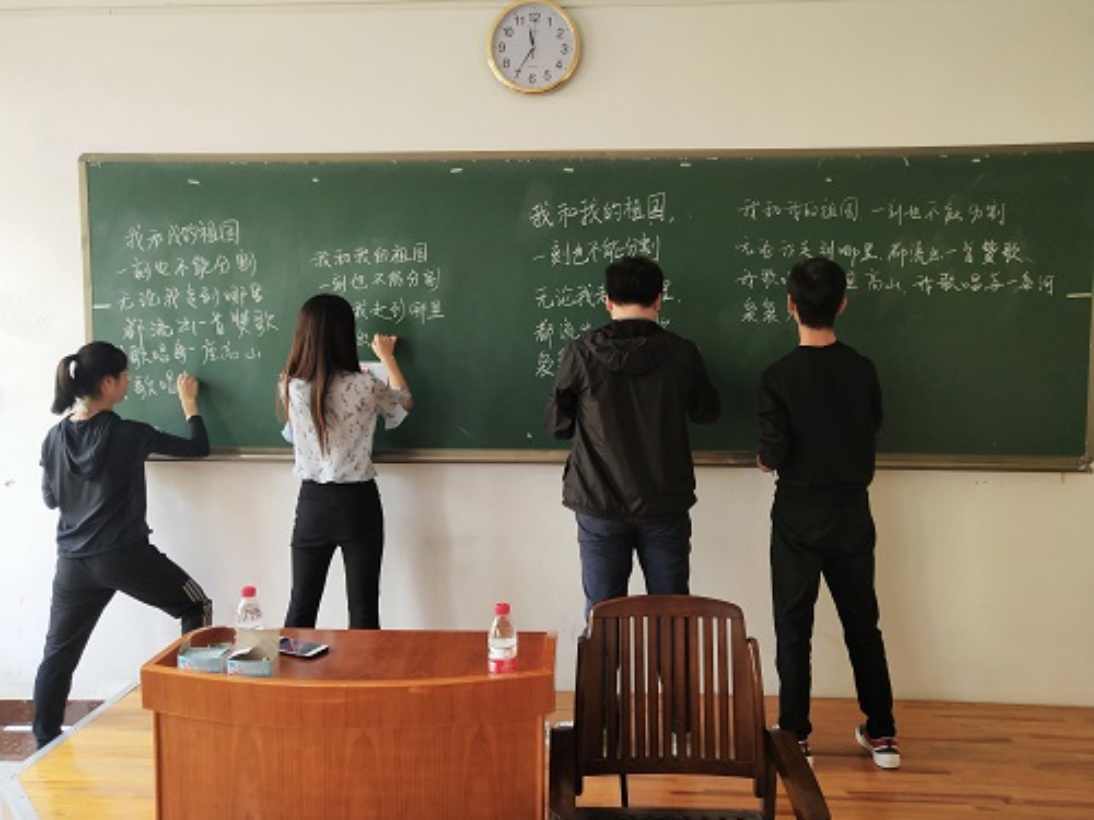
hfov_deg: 60.0
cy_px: 410
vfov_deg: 46.8
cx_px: 547
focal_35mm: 30
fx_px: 948
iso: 143
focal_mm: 3.95
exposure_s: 1/50
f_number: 1.8
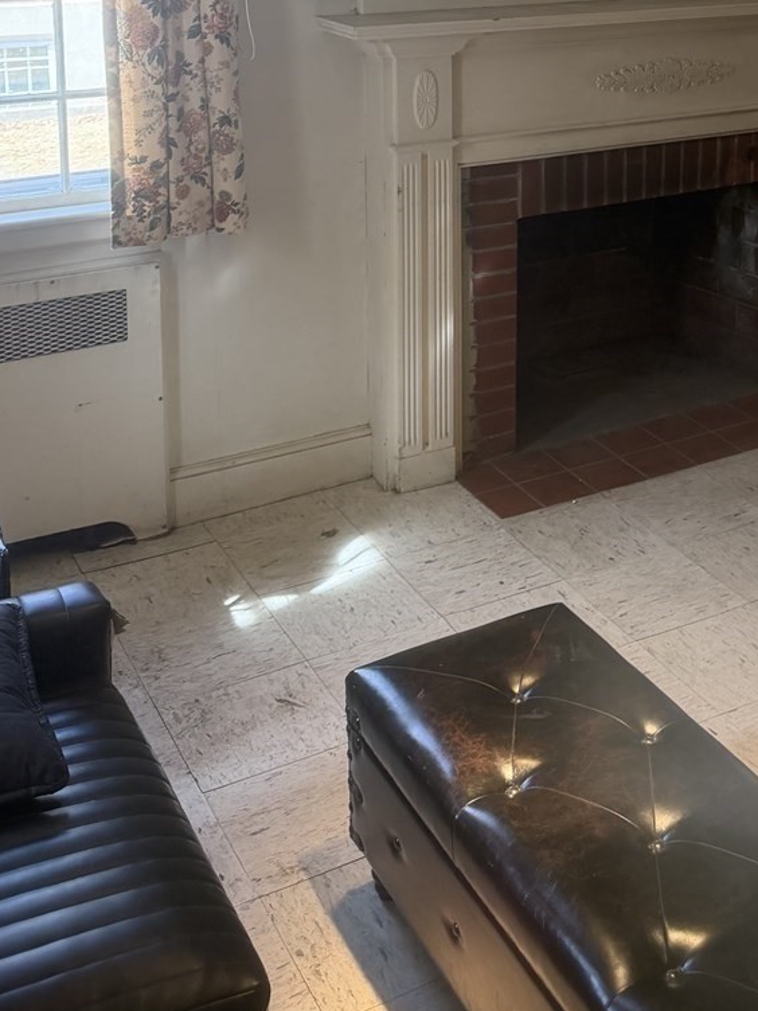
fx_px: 1431
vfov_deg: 35.9
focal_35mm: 49
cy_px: 52
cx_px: 655
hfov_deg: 28.7
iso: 200
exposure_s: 1/136
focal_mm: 6.76
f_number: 1.78
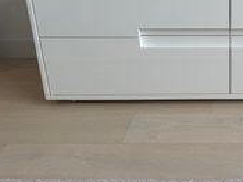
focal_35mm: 47
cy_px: 34
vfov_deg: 30.0
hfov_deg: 37.1
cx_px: 231
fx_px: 330
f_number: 1.78
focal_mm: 6.76
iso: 64
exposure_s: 1/256
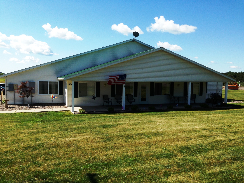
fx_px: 233
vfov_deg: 42.9
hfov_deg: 55.4
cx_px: 122
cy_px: 92
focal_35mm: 33
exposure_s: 1/1466
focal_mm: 4.13
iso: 50
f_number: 2.4
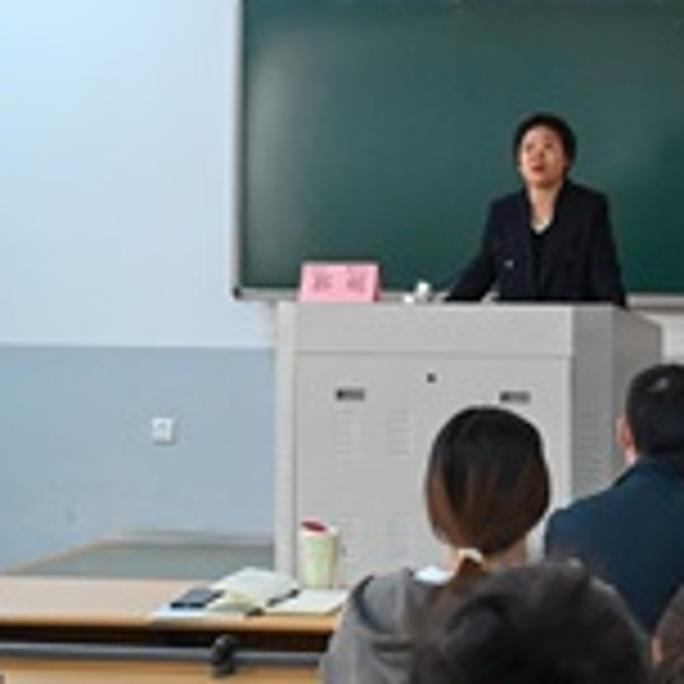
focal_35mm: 104
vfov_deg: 16.7
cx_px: 572
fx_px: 2325
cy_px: 407
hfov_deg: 16.6
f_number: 4
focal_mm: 31
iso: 6400
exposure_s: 1/200
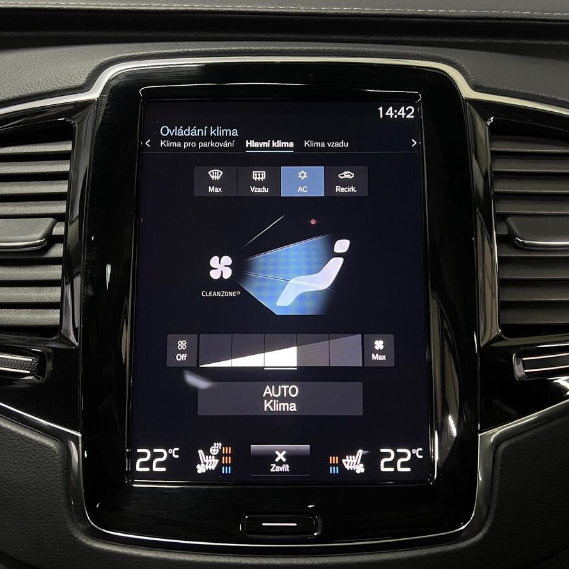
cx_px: 285
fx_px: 577
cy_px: 284
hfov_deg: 52.5
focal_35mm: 31
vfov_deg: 52.5
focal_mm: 5.7
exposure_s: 1/30
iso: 640
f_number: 1.5
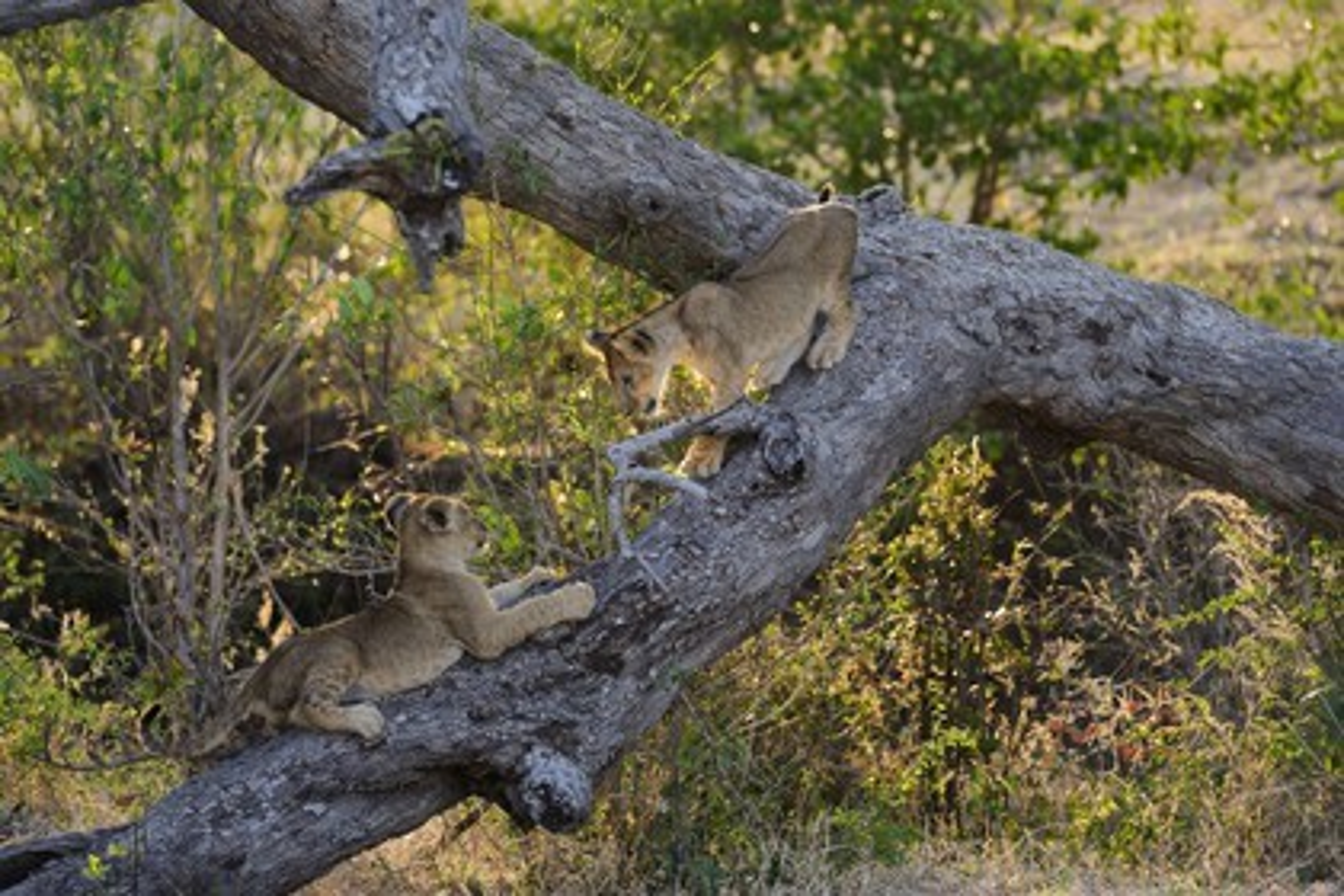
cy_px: 448
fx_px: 7466
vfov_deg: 6.9
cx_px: 672
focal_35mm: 200
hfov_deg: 10.3
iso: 640
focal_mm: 200
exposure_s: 1/250
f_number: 5.6
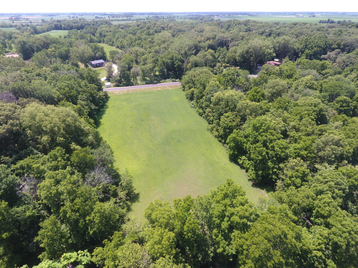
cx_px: 179
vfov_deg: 66.0
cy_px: 134
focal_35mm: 20
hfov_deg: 81.7
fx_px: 207
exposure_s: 1/281
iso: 100
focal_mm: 3.61
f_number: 2.8
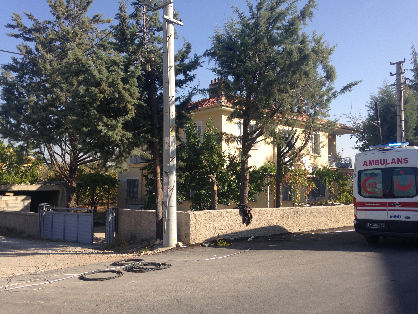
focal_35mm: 33
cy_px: 157
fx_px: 398
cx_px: 209
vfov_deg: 42.9
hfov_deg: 55.4
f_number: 2.4
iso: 50
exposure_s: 1/951
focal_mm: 4.12
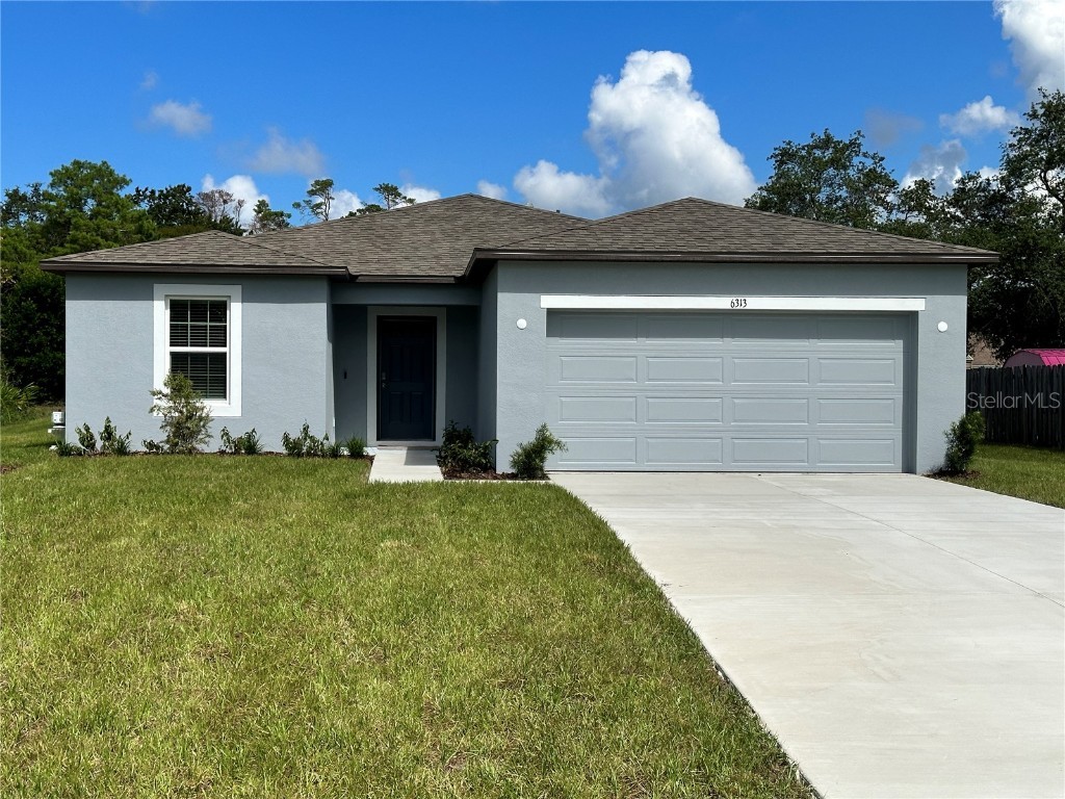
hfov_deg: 39.7
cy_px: 400
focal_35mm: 48
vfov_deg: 30.3
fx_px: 1477
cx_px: 532
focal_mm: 6.86
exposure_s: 1/6623
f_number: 1.78
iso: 64
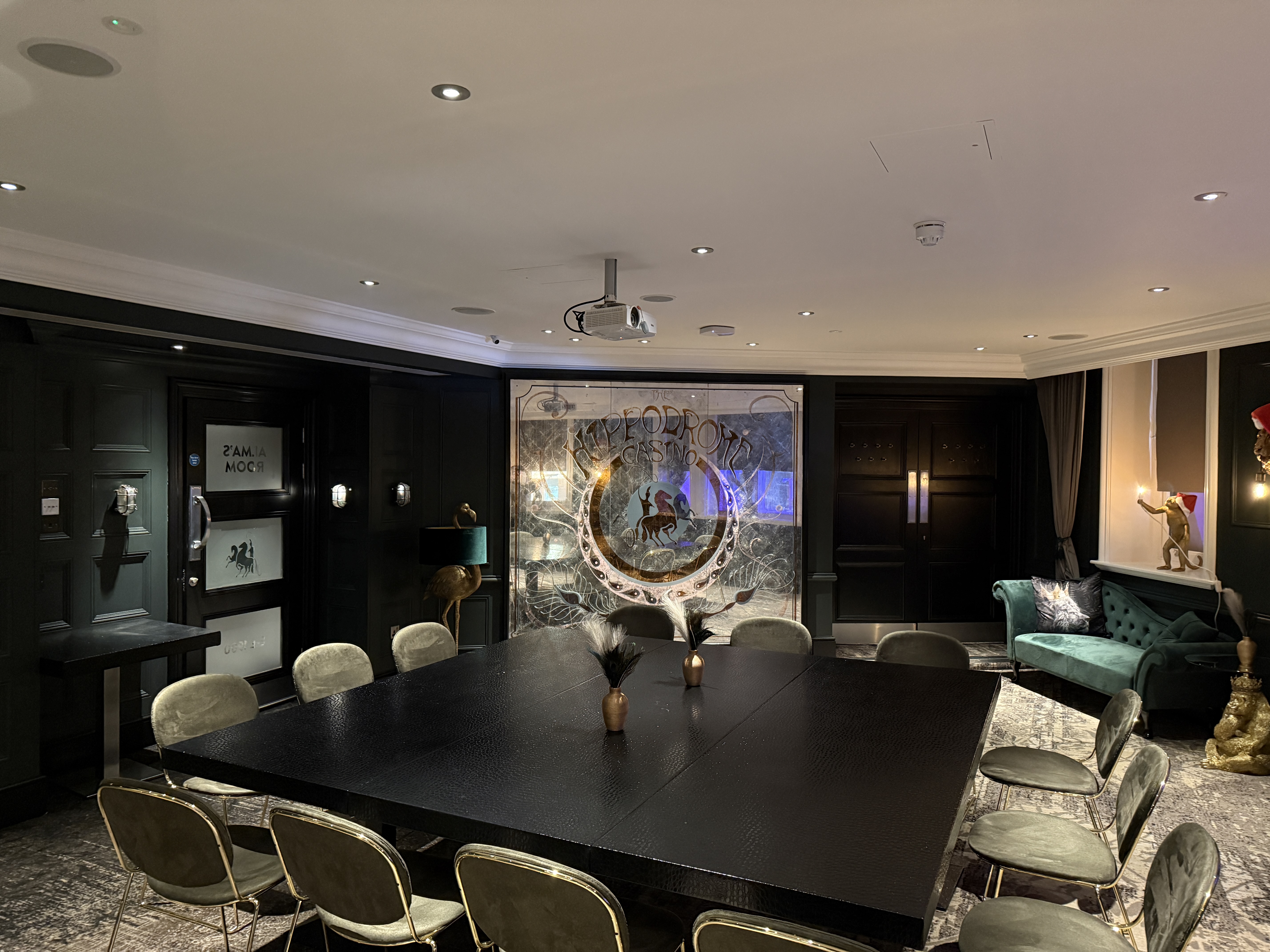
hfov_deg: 71.6
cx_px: 635
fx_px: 881
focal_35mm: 24
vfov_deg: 56.8
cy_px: 476
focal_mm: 6.76
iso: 800
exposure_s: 1/25
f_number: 1.78
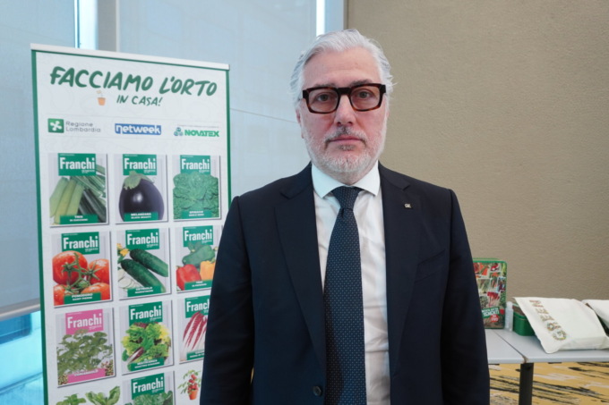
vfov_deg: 50.4
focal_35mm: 26
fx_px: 431
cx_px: 304
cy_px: 202
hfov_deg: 70.5
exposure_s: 1/80
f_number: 5
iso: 800
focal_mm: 17
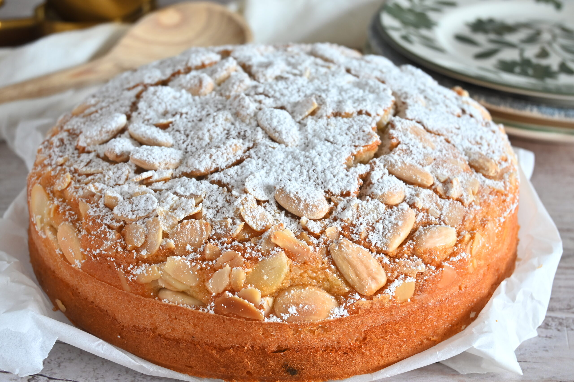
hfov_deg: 35.1
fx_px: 908
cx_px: 287
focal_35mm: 57
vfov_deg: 23.8
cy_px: 191
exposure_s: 1/8
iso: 200
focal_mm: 38
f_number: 6.3
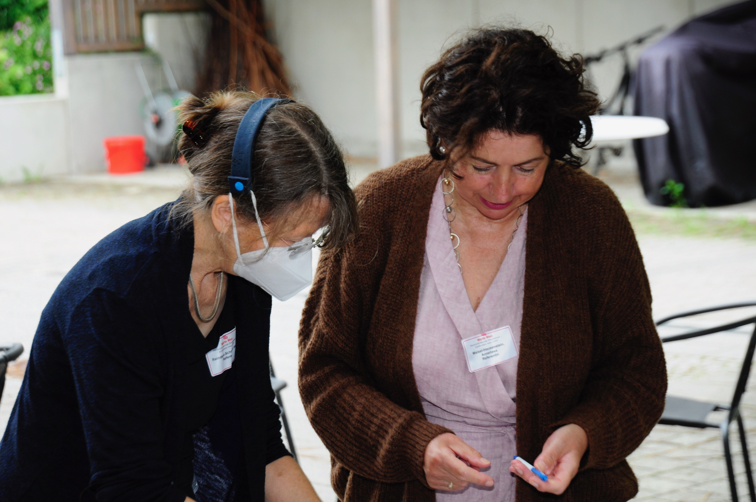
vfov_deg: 10.7
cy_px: 251
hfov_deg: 16.1
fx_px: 2674
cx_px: 378
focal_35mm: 128
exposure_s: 1/60
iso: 280
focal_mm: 85
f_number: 5.3
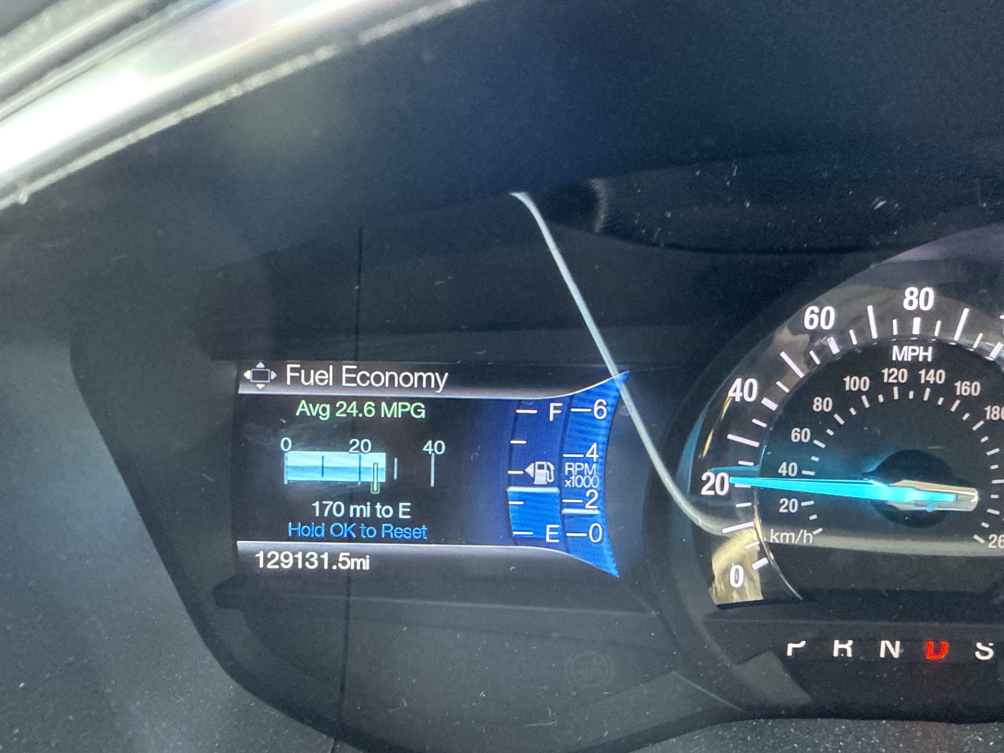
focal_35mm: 26
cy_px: 368
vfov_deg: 53.1
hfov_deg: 67.3
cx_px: 504
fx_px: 754
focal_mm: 2.22
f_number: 2.2
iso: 1000
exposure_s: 1/60
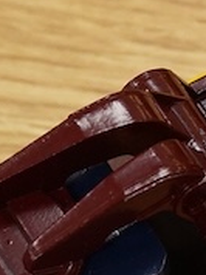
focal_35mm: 274
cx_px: 520
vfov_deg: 7.2
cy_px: 114
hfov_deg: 5.2
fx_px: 2179
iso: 2500
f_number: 11
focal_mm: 30
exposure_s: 1/160
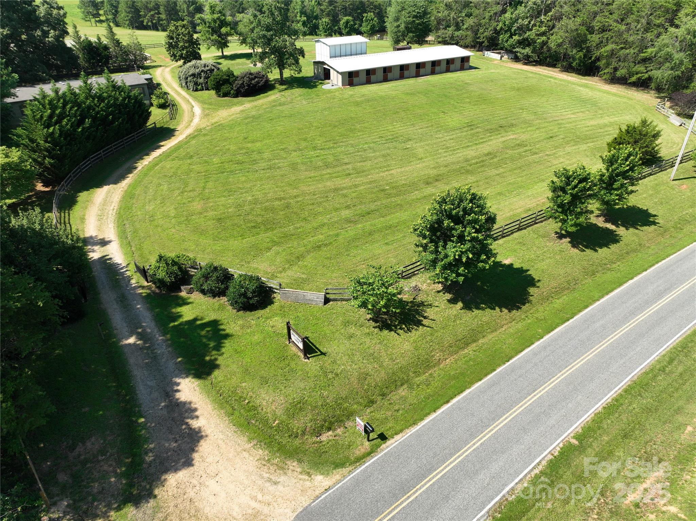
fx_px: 482
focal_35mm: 24
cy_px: 260
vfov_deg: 56.8
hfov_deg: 71.6
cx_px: 348
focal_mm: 12.29
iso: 100
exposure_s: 1/1000
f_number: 2.8
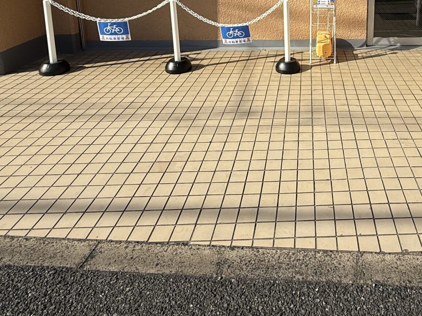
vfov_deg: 39.9
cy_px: 0
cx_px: 327
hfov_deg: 55.0
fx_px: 378
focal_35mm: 31
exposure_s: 1/1961
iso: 50
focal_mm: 2.22
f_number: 2.2
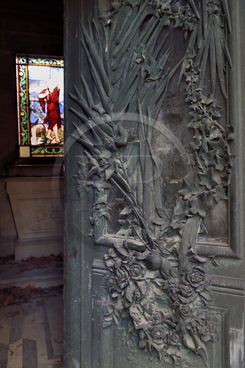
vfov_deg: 58.8
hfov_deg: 41.0
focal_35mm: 32
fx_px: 327
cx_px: 122
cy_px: 184
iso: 800
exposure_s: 1/100
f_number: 5.6
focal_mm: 32
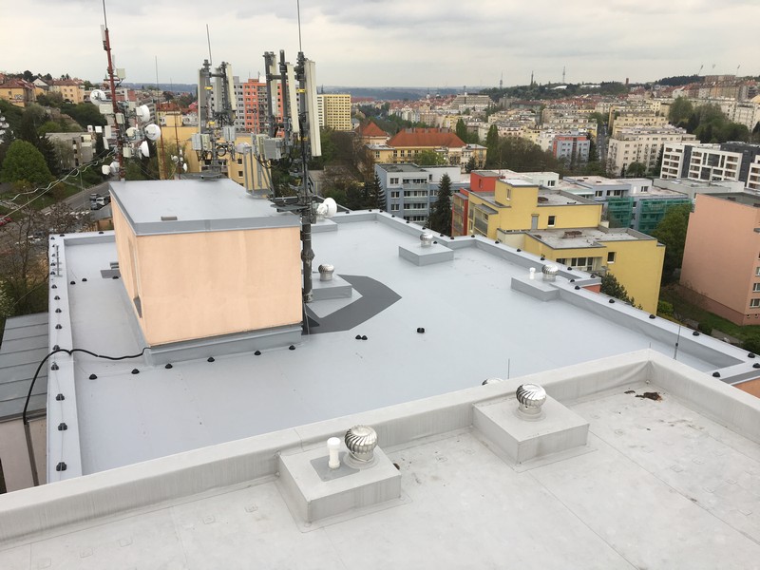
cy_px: 285
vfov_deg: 48.2
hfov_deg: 61.7
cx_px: 380
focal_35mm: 29
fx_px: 637
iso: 25
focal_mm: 4.15
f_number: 2.2
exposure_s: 1/315
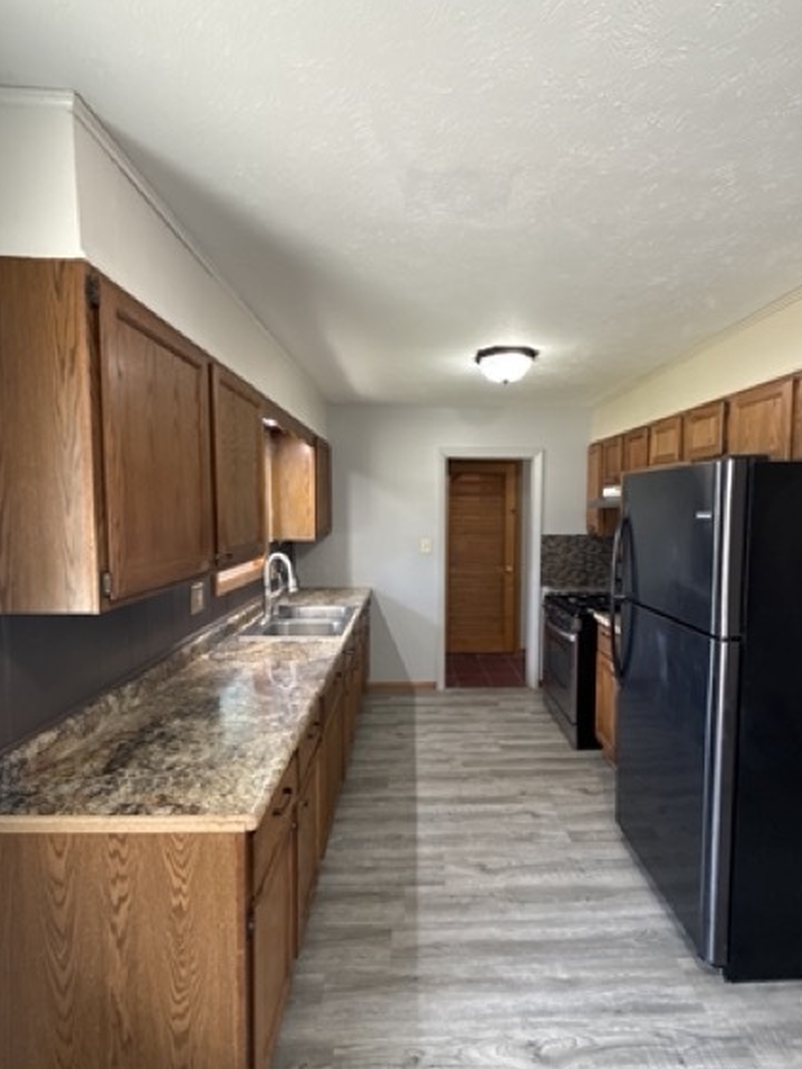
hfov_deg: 78.0
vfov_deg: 94.5
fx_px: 494
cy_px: 544
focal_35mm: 16
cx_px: 433
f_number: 2.2
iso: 250
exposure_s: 1/60
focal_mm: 2.22
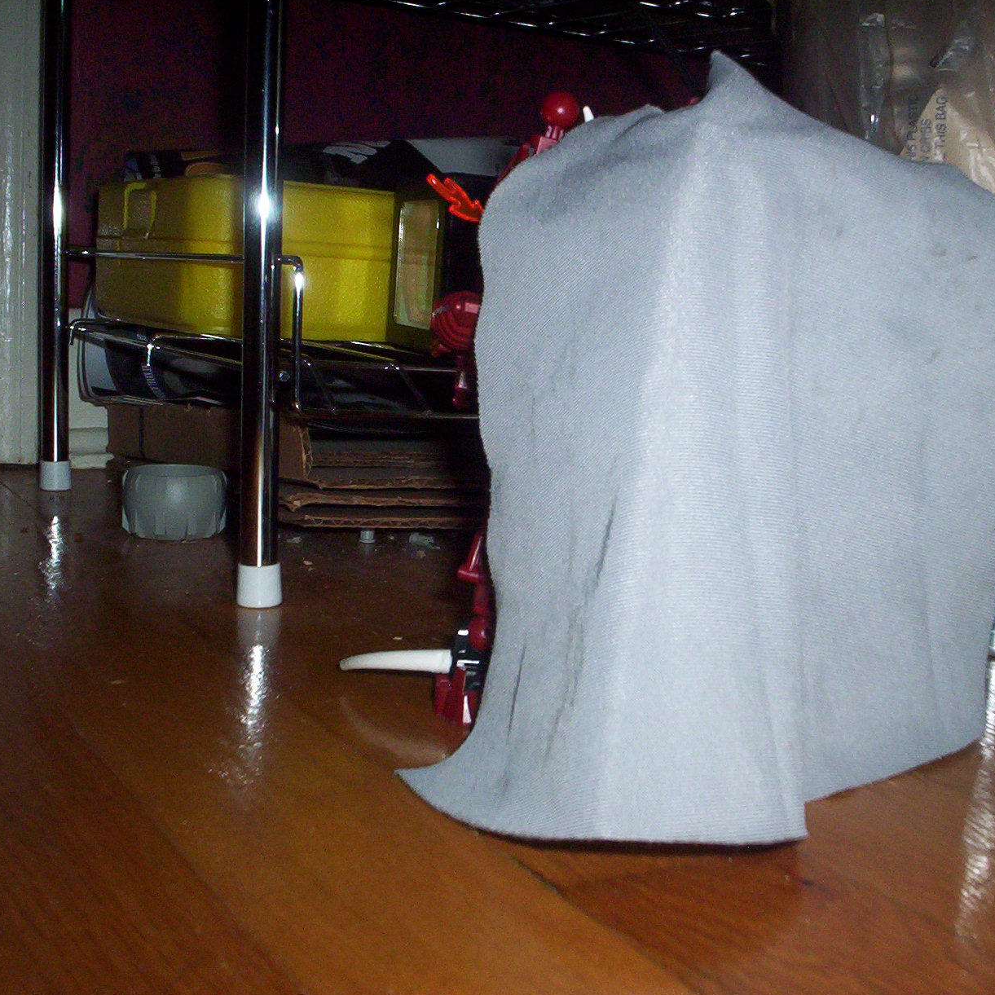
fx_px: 1463
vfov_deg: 37.6
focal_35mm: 45
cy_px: 498
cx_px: 635
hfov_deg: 37.3
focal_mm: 4.99
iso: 140
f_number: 4.5
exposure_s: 1/60
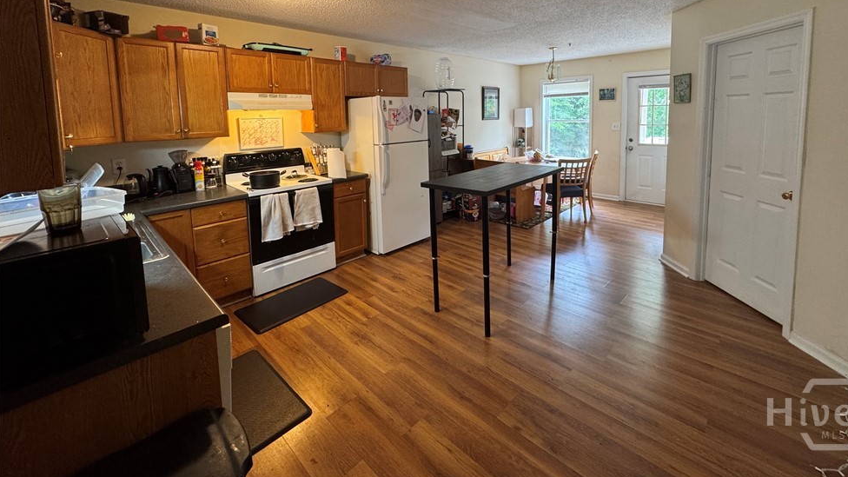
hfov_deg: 99.3
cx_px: 441
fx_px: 360
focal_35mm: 16
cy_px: 148
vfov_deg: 64.8
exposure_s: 1/60
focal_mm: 2.22
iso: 200
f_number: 2.2
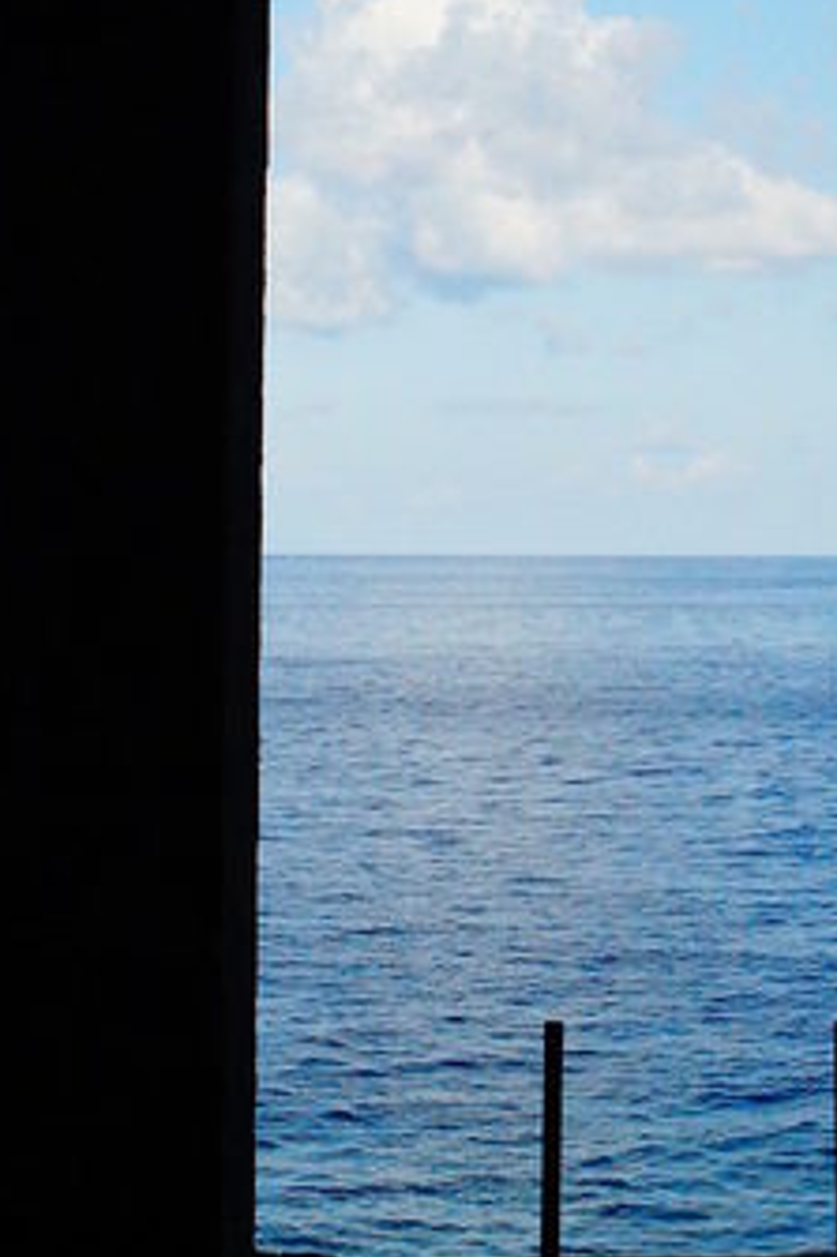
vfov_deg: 21.3
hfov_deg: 14.5
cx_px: 670
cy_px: 180
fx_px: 3278
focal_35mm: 94
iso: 3200
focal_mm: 35
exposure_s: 1/3200
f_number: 14
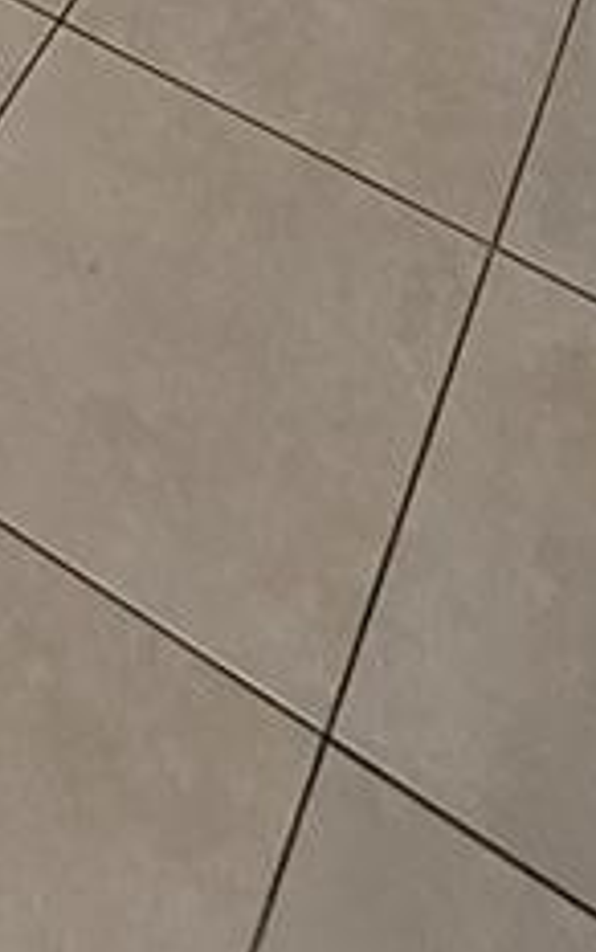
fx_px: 1842
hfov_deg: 17.7
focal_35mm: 71
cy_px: -1164
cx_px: -61
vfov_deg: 16.7
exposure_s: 1/60
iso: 250
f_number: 2.2
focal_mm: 2.2
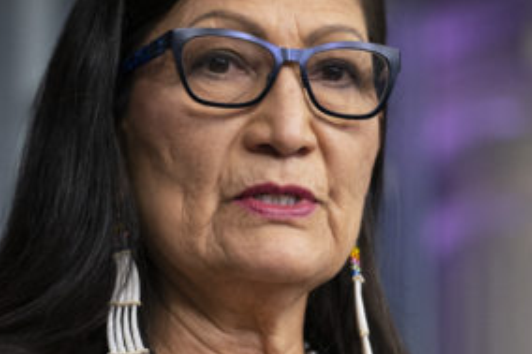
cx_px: 197
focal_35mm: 412
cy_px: 219
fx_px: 6085
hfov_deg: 5.0
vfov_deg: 3.3
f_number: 4
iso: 2000
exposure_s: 1/400
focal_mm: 260
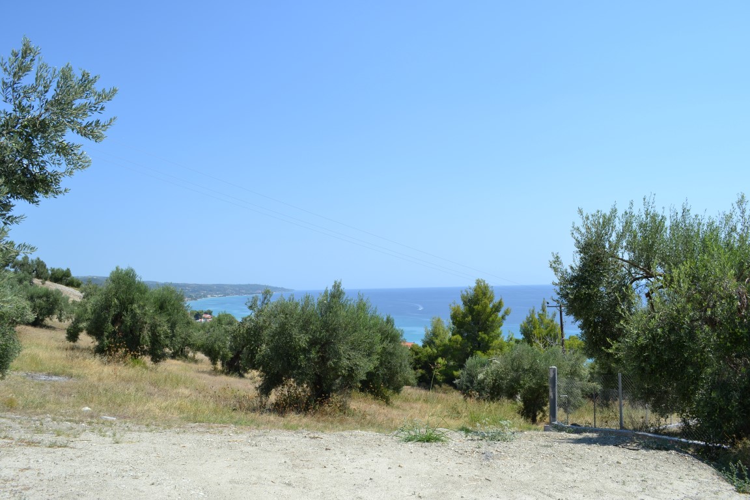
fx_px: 562
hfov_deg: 67.4
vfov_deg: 47.9
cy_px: 250
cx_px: 375
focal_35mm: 27
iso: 100
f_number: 8
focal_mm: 18
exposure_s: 1/250
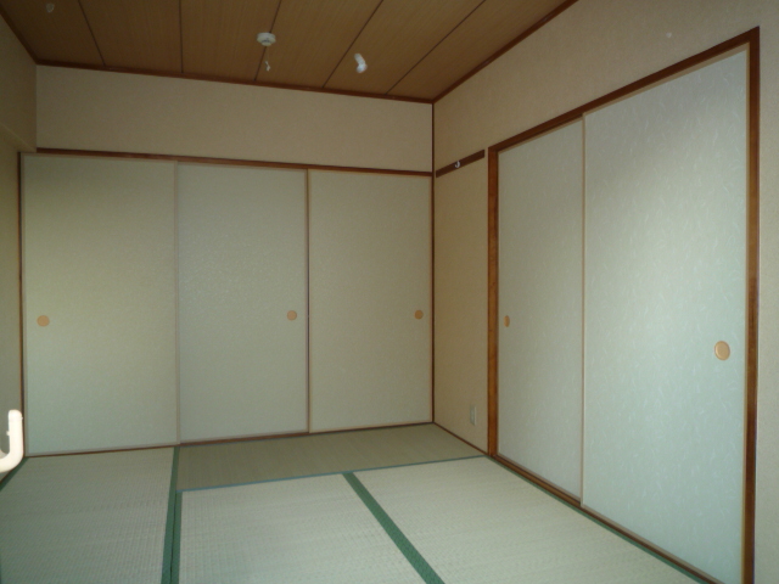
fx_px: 563
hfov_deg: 69.4
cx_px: 390
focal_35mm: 25
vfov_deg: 54.9
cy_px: 292
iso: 100
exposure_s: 1/30
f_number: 2.8
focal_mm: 4.4
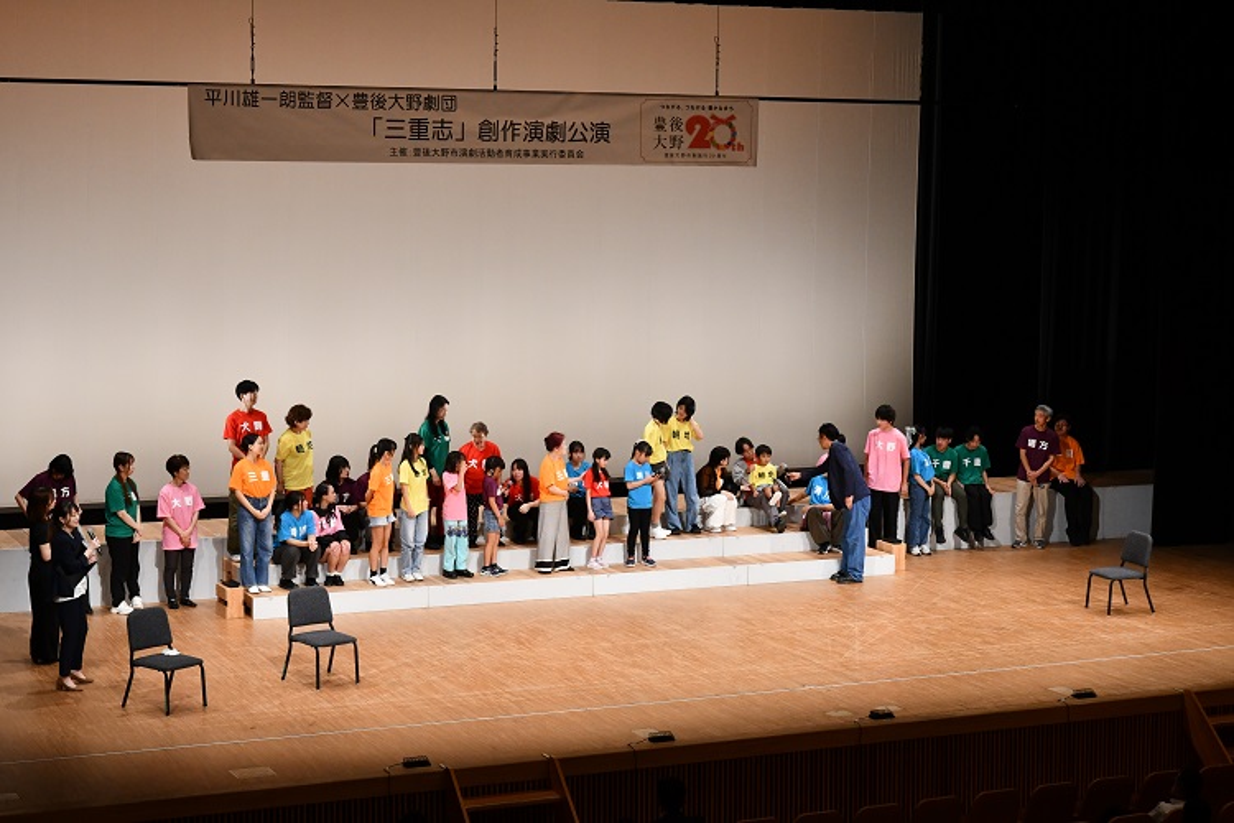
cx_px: 617
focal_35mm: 63
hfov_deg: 31.9
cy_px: 412
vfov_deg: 21.6
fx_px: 2159
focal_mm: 42
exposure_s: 1/125
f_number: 8
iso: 1600
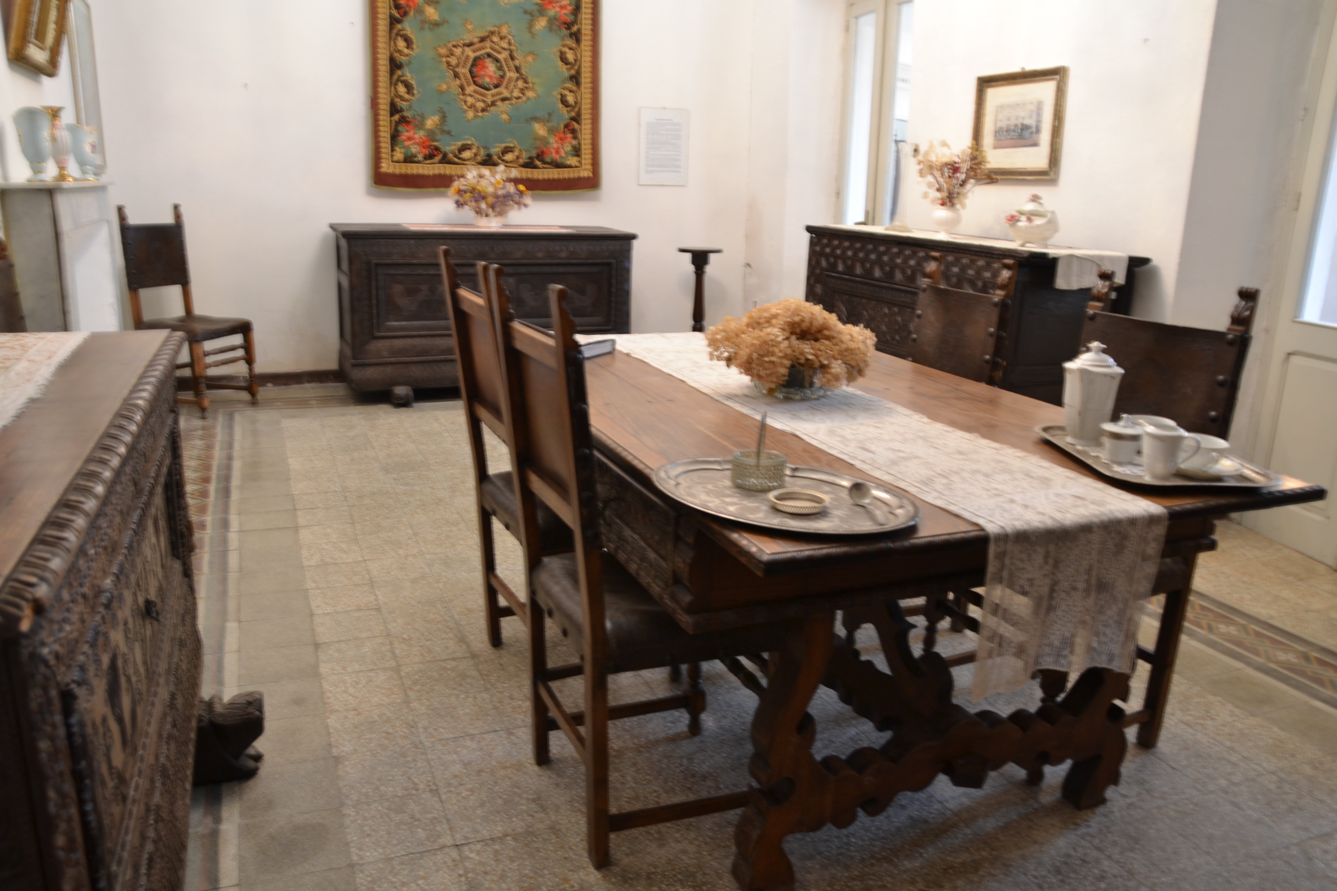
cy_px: 446
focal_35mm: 26
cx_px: 668
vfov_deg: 50.4
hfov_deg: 70.4
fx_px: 947
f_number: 4.5
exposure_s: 1/1.3
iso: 100
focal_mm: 17
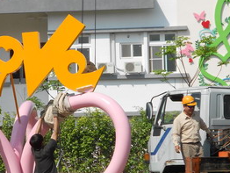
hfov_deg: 14.6
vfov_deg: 11.1
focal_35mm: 134
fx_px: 891
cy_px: 93
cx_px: 34
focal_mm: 11.6
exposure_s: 1/640
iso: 80
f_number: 5.3
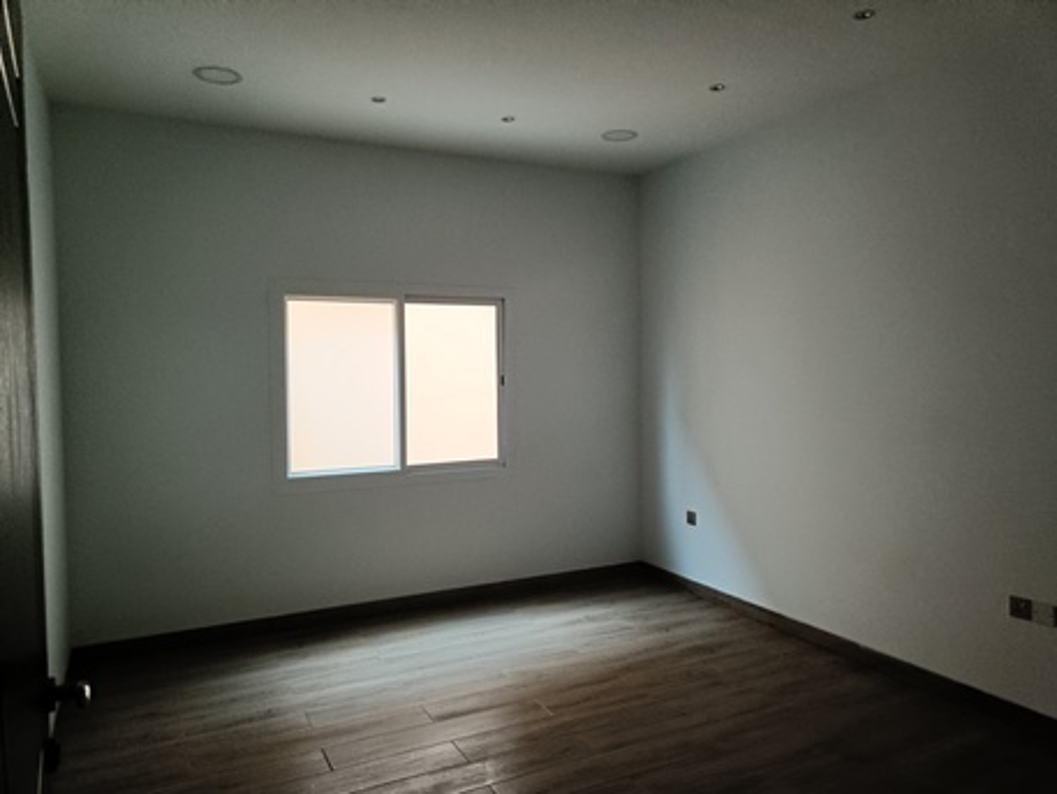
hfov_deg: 69.4
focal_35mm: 25
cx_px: 528
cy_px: 397
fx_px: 764
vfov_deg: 54.9
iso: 2267
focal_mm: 4.7
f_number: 1.7
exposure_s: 1/50
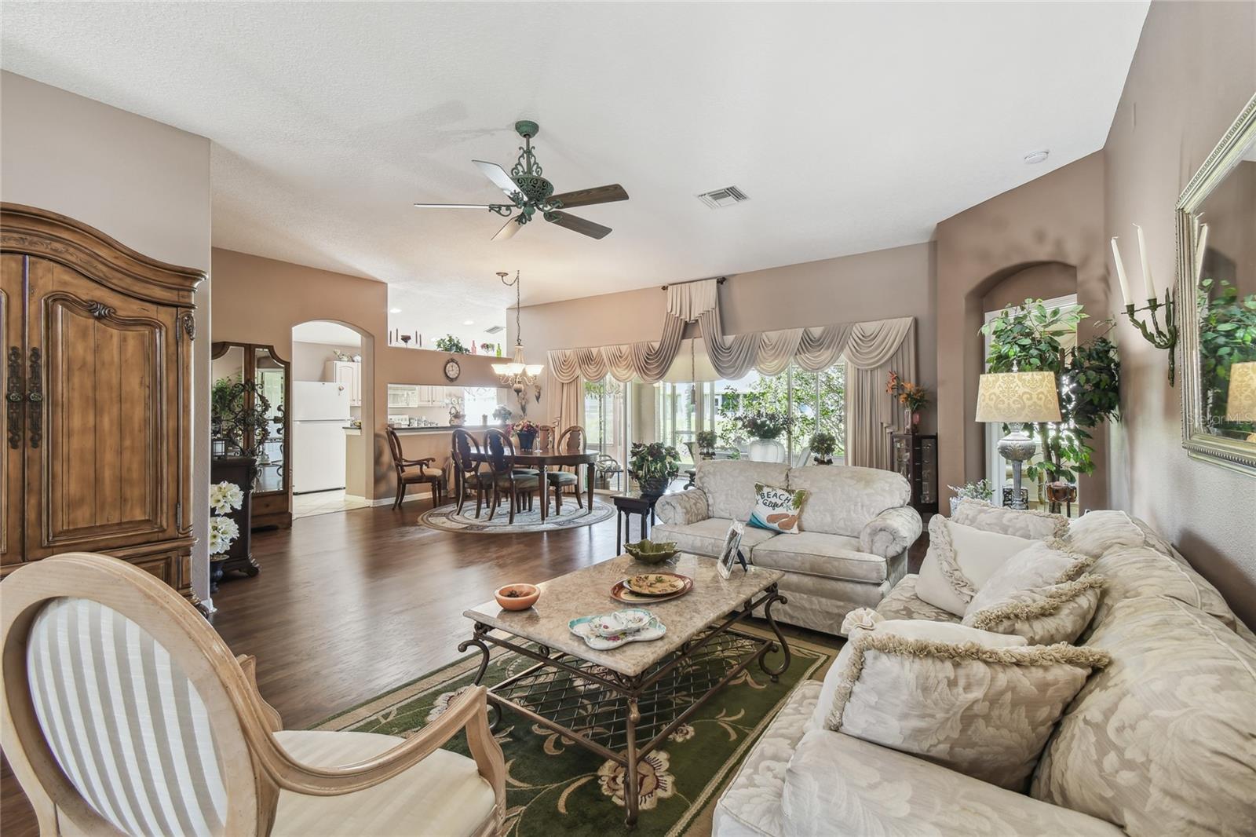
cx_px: 628
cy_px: 418
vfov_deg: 77.3
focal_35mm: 15
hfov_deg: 100.4
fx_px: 523
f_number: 7.1
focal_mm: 10
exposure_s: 1/1.67
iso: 100
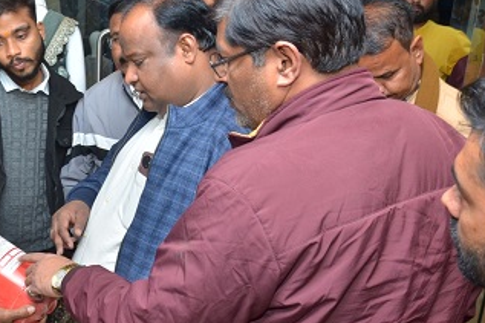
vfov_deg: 26.4
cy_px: 198
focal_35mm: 51
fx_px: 687
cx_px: 84
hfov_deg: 37.3
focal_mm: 18
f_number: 7.1
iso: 400
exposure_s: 1/160
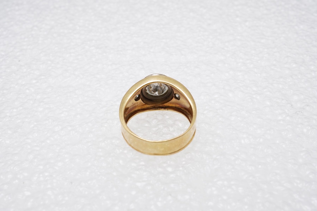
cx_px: 158
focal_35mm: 45
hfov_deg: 43.6
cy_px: 106
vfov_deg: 29.9
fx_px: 396
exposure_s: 1/125
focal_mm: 30
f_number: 22
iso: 500
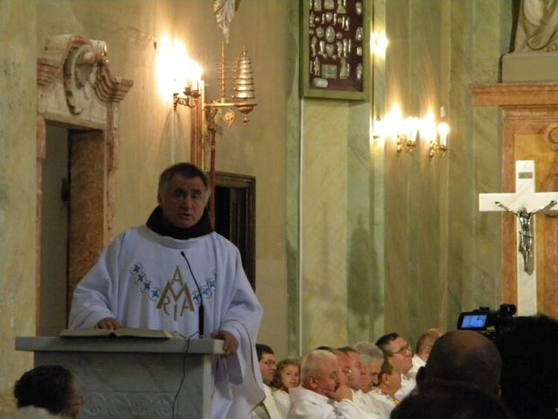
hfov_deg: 10.8
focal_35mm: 183
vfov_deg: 8.1
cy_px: 210
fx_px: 2951
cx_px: 279
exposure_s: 1/37
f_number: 5.2
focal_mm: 33.1
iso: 800
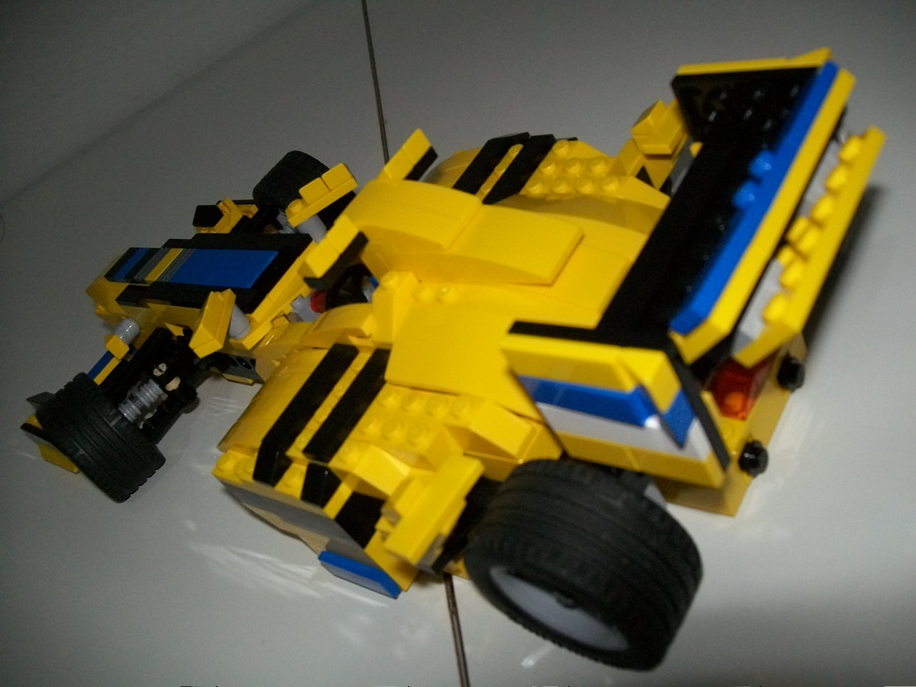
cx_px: 458
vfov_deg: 41.8
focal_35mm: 34
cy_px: 344
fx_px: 900
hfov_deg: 54.0
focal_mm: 6.1
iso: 160
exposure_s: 1/60
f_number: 2.7
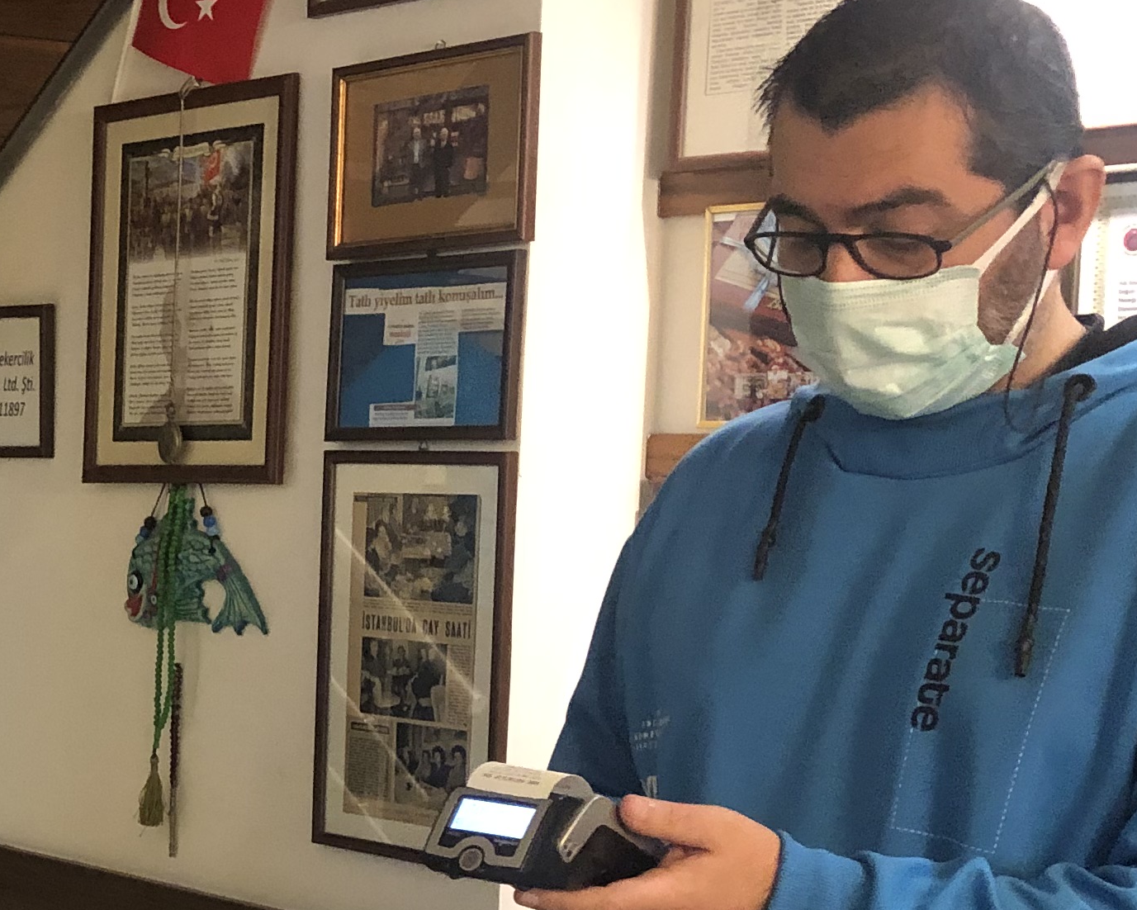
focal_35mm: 80
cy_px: 794
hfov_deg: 22.4
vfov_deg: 18.9
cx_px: -150
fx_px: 2692
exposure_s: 1/14
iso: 100
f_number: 1.8
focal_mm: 3.99
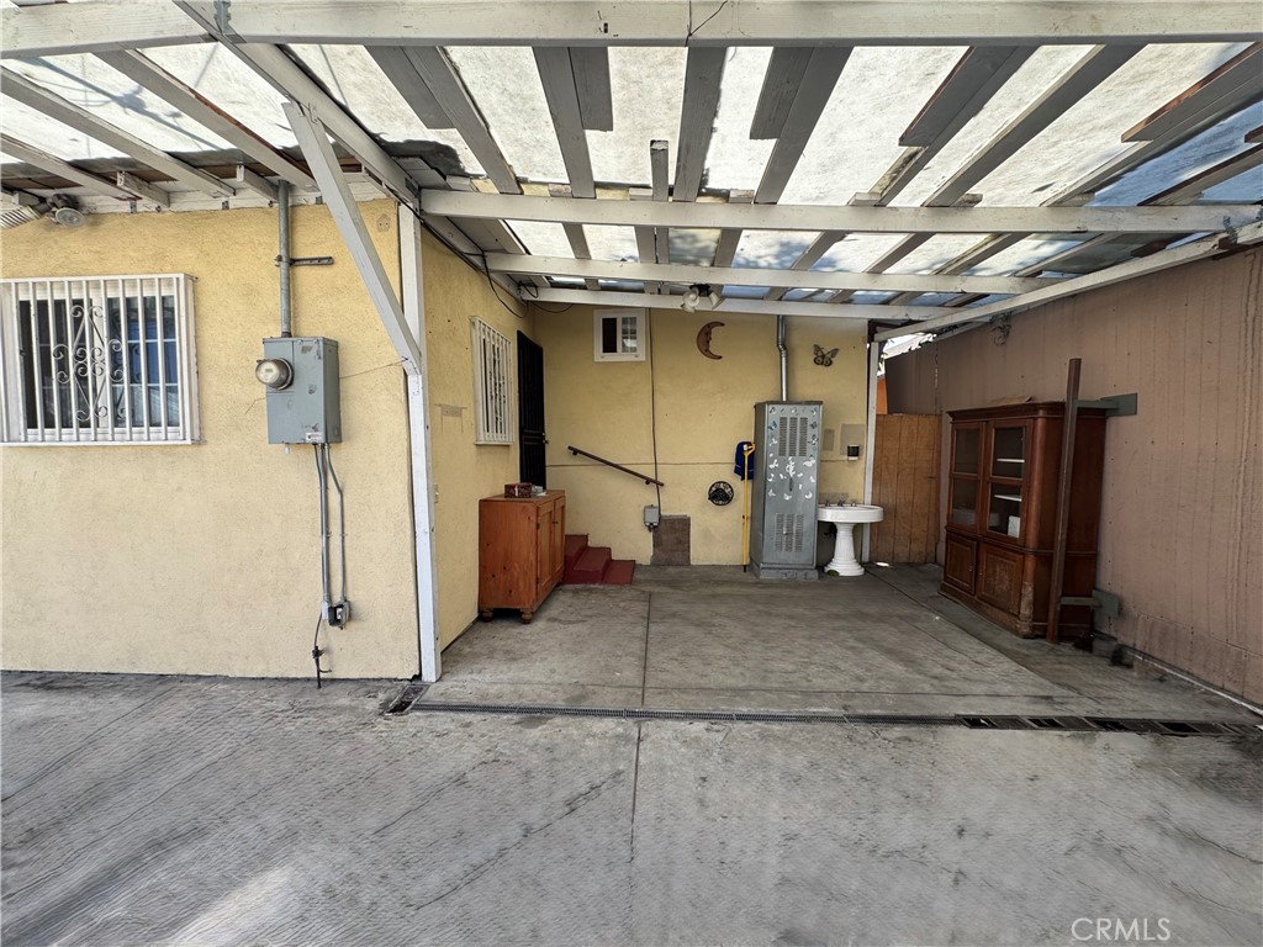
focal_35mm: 14
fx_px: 511
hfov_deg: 102.1
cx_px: 632
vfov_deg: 85.7
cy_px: 474
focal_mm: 2.22
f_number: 2.2
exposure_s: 1/356
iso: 40
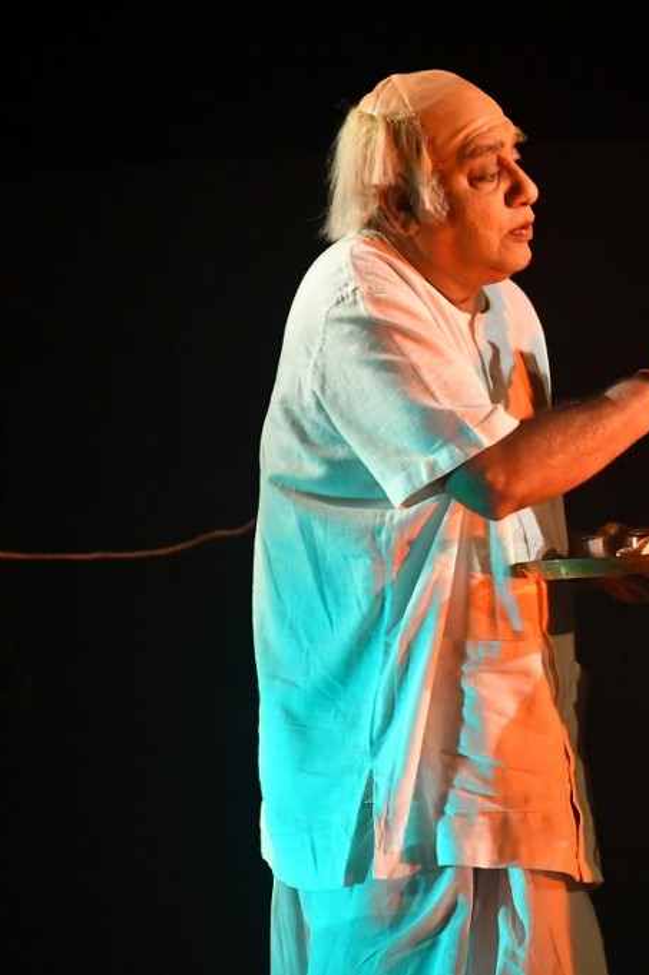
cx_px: 731
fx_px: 6114
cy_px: 488
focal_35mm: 226
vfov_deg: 9.1
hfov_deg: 6.0
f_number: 5.6
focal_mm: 100
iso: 3200
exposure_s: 1/200
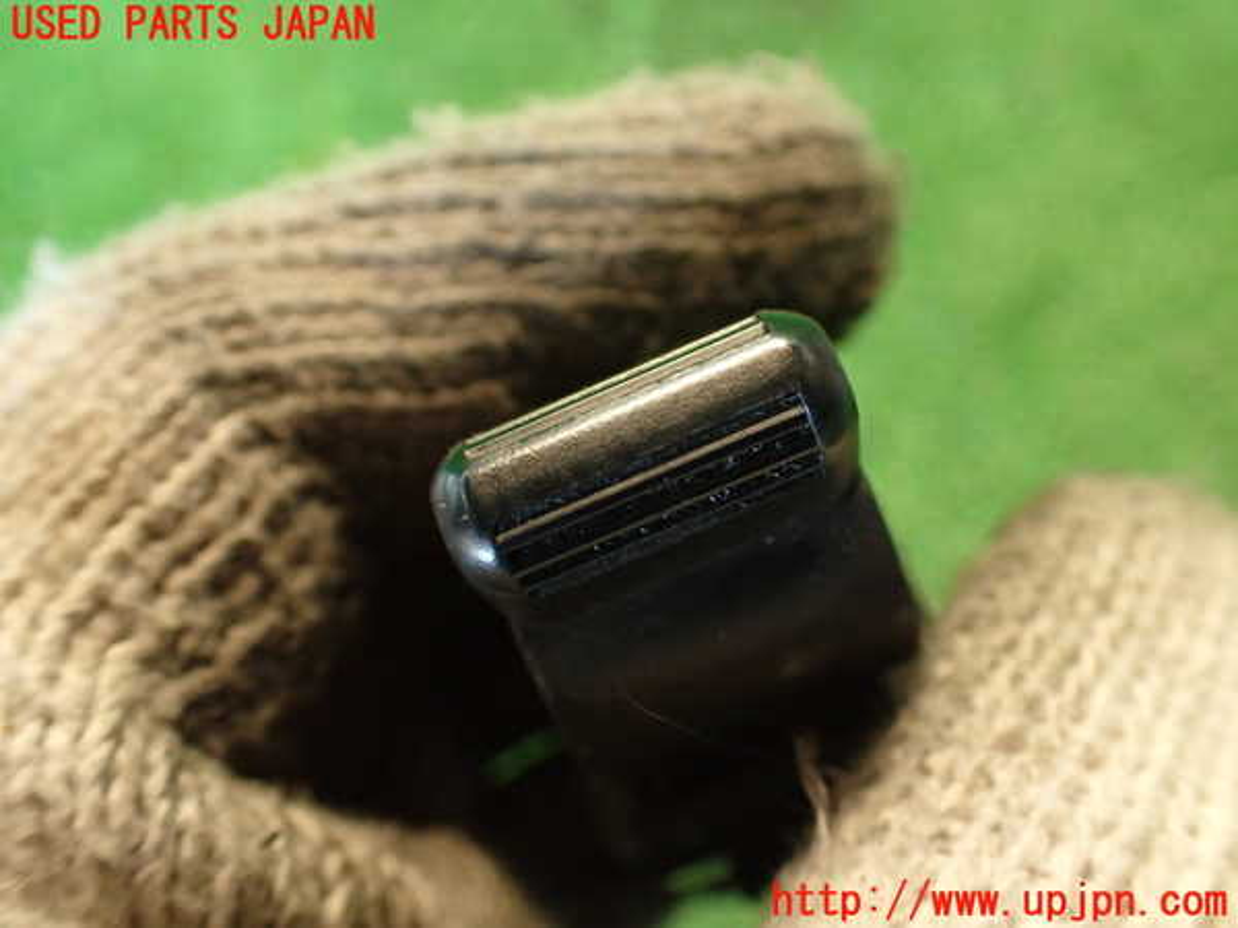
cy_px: 464
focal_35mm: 32
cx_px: 619
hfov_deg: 56.8
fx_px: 1144
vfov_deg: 44.2
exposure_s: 1/30
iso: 500
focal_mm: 5.79
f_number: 2.4
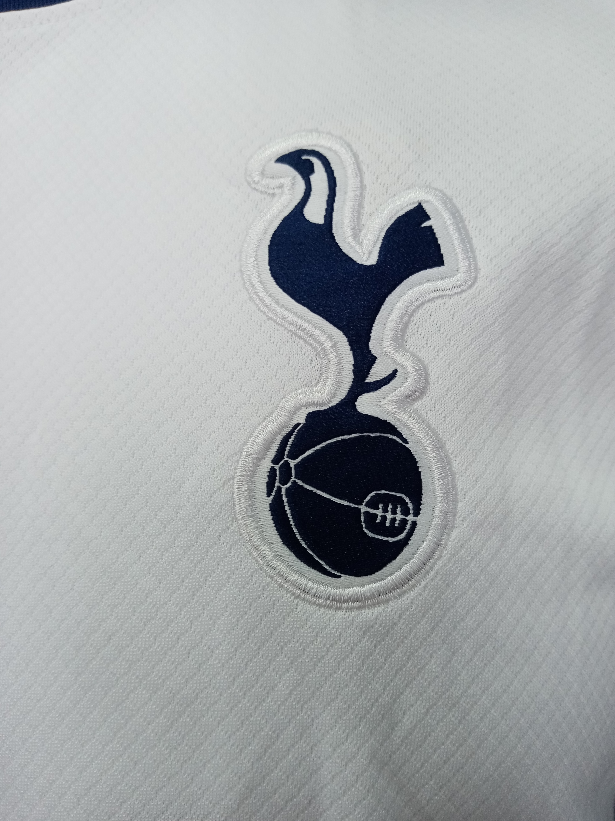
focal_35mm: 26
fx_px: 616
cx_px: 308
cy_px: 410
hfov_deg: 53.1
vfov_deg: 67.3
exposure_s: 1/120
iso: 154
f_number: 1.8
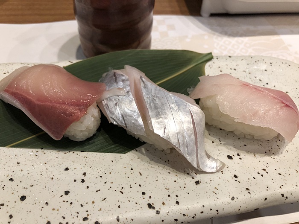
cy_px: 112
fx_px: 242
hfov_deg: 63.4
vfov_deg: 49.7
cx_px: 150
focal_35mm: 28
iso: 40
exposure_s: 1/17
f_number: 1.8
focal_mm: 3.99
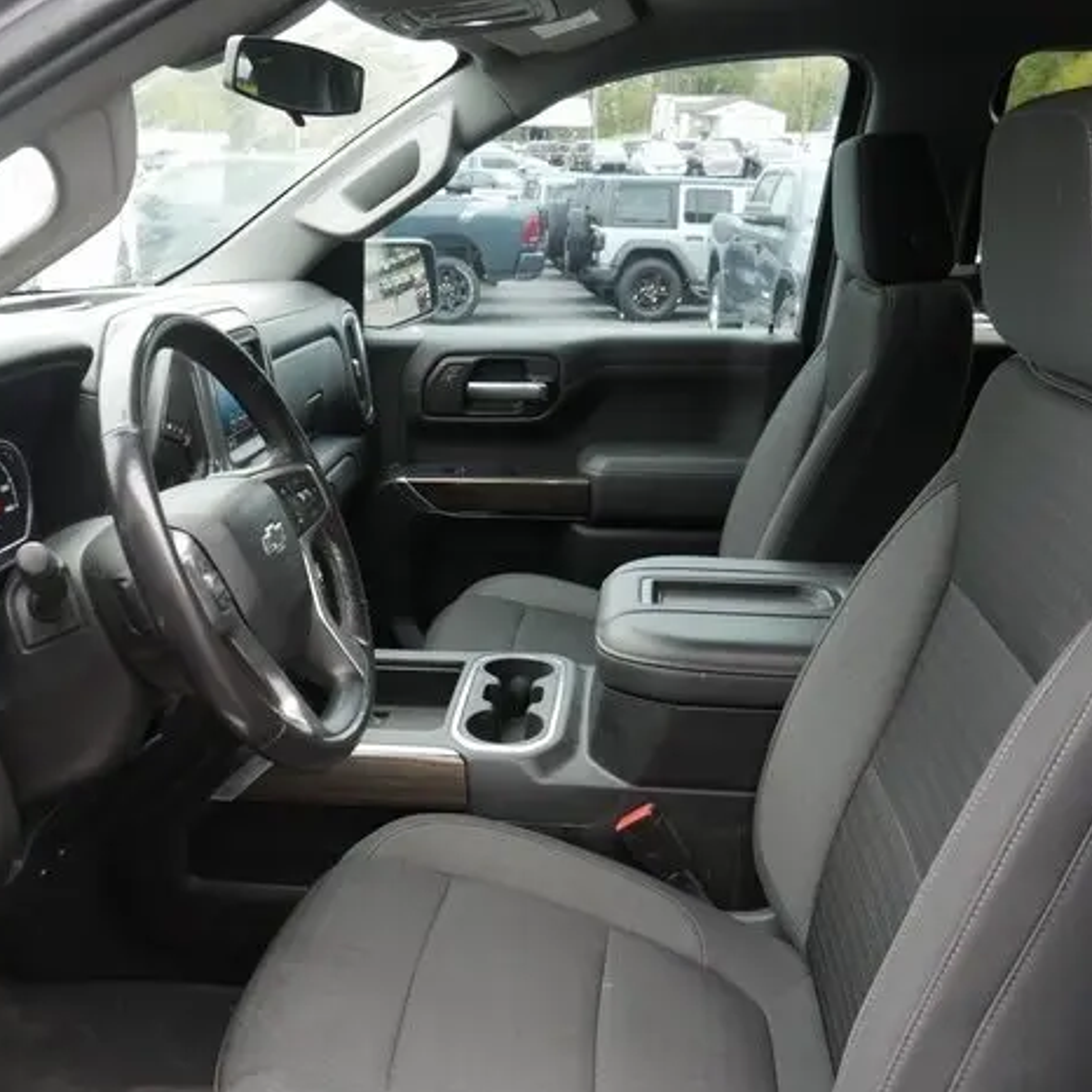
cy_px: 561
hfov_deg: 48.4
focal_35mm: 34
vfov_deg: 48.4
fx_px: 1213
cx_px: 492
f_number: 5
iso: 1000
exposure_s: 1/60
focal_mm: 14
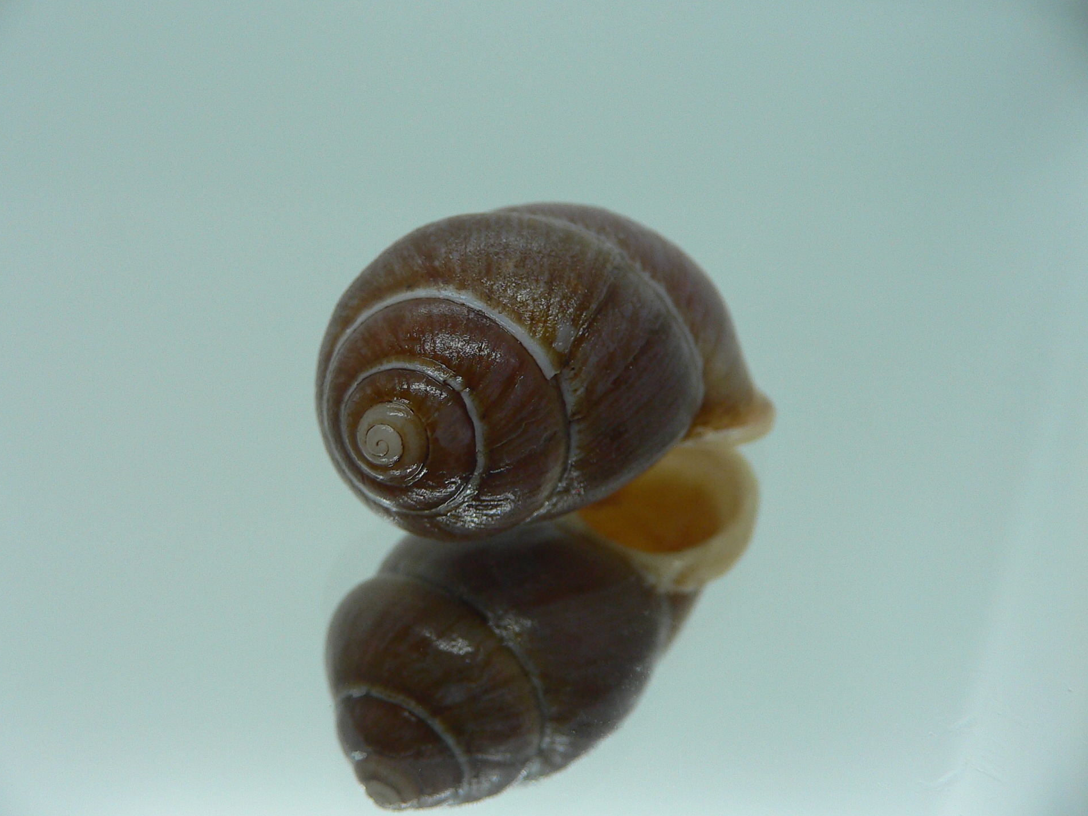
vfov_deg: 38.7
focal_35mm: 37
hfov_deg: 50.1
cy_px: 406
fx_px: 1163
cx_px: 513
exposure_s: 1/60
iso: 80
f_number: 2.8
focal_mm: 4.6
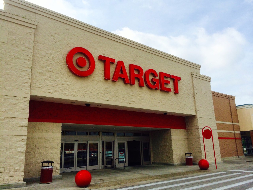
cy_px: 95
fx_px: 219
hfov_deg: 60.0
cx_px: 126
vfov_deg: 46.8
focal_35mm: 30
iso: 32
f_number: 2.2
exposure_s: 1/2740
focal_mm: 4.12
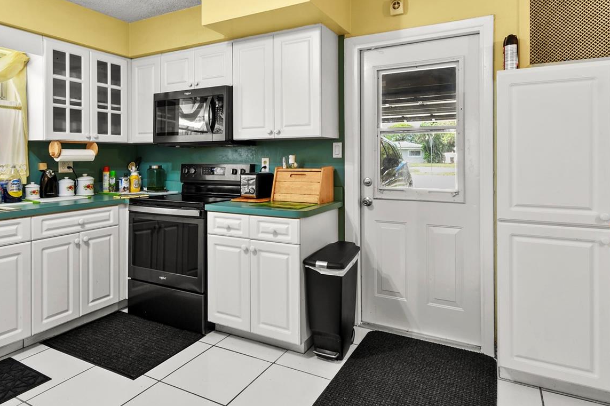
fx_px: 356
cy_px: 154
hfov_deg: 81.2
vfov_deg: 58.8
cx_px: 292
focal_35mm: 21
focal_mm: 10
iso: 100
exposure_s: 1/1.25
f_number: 7.1
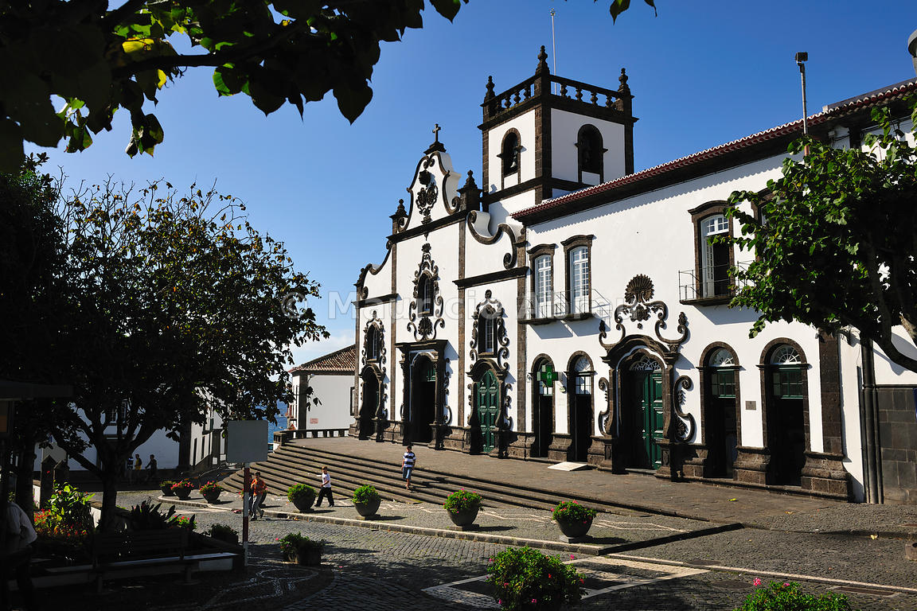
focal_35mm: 31
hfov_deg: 60.3
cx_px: 458
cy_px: 306
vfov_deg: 42.3
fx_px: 790
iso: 100
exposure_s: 1/320
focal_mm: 31
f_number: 8
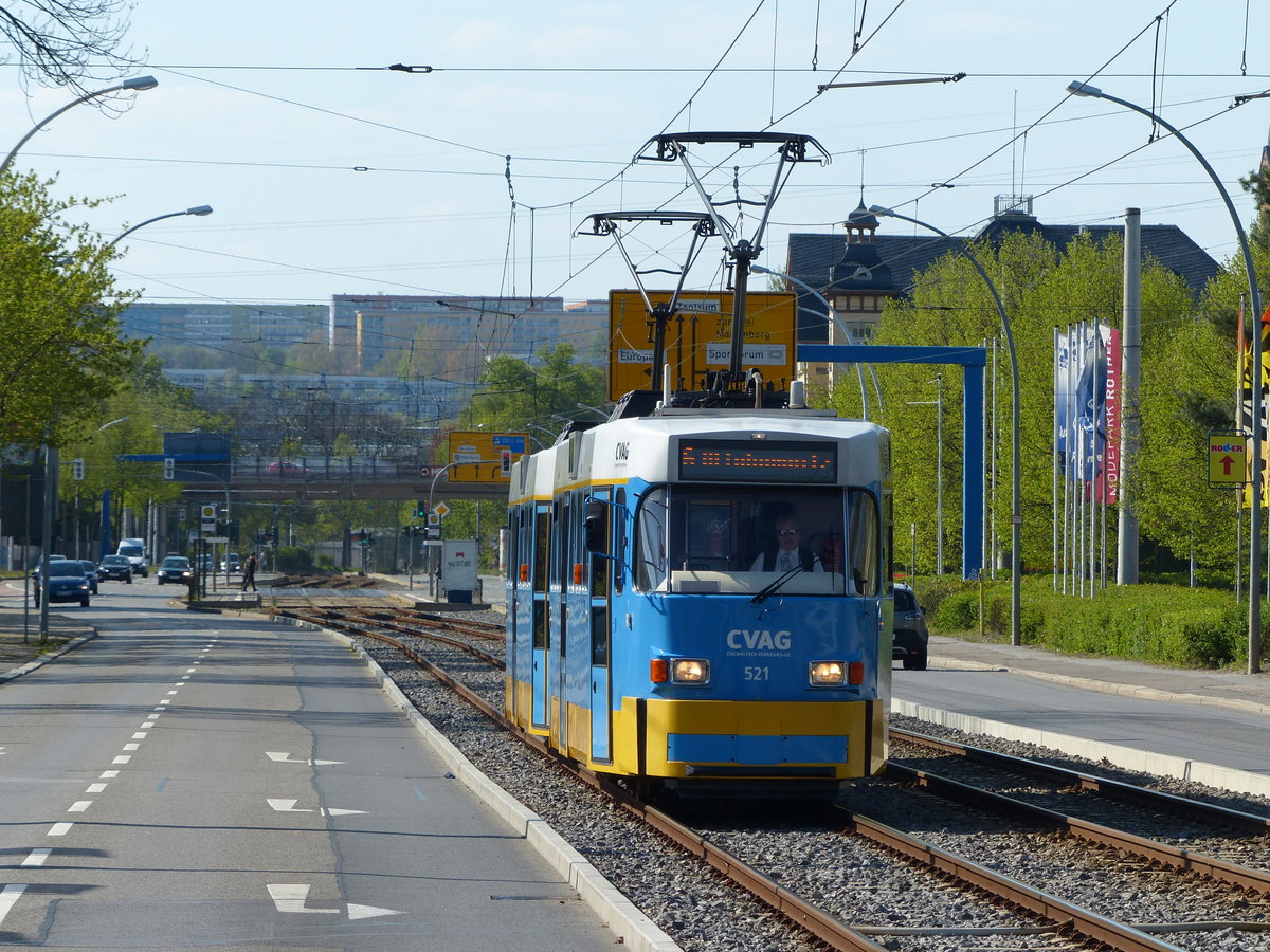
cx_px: 635
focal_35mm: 232
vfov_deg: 6.4
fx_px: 8512
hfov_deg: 8.5
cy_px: 476
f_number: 4
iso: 100
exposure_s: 1/1000
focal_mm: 41.8
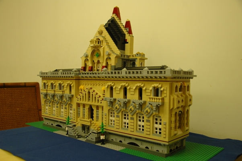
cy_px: 80
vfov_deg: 38.3
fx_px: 232
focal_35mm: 34
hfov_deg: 55.2
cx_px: 121
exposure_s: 1/15
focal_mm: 23
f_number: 3.5
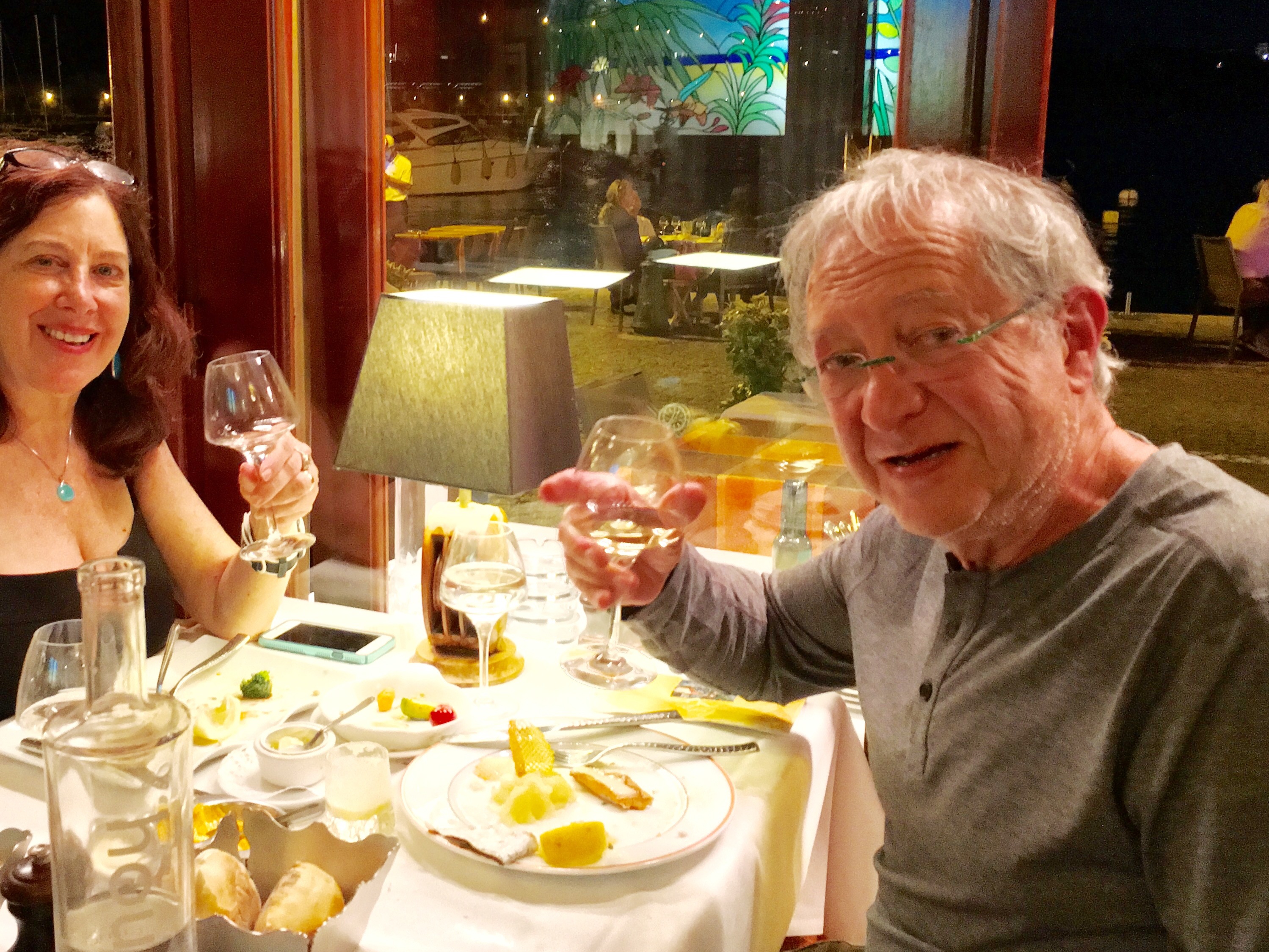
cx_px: 488
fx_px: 1430
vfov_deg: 36.7
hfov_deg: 47.5
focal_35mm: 39
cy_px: 395
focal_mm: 4.15
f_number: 2.2
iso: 320
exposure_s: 1/17
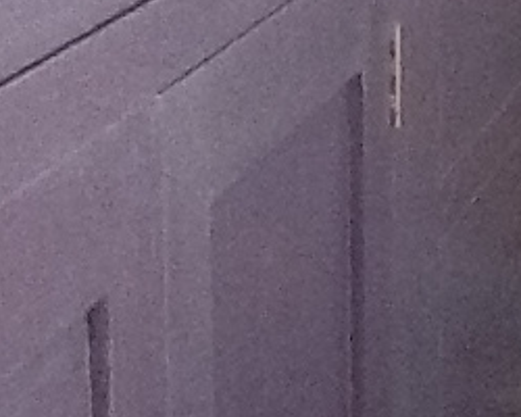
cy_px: 140
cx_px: 210
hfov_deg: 11.7
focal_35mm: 165
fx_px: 2544
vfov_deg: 9.4
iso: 320
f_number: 2.4
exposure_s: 1/30
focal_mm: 2.03
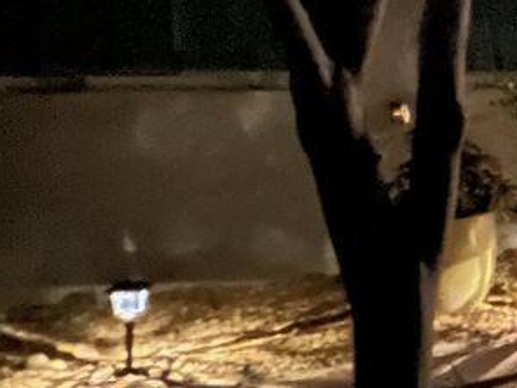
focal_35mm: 60
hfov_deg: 20.0
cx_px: 991
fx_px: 896
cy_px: 164
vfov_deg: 24.4
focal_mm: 1.57
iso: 2500
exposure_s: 1/4
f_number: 1.8
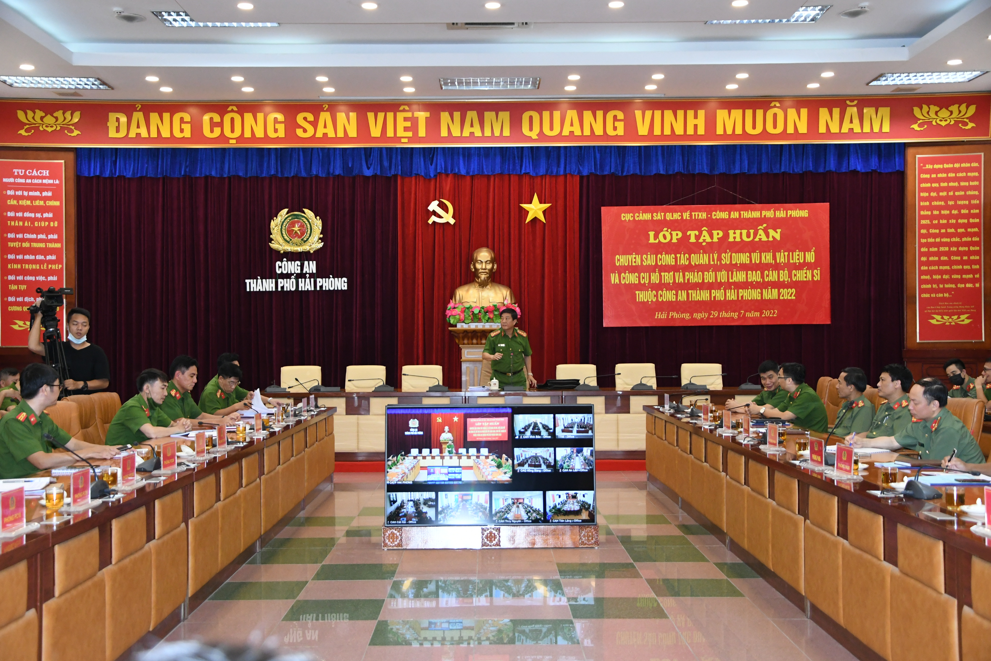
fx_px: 1156
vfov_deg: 31.9
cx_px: 496
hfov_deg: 46.4
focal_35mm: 42
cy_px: 330
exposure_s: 1/200
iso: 2500
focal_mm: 28
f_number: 4
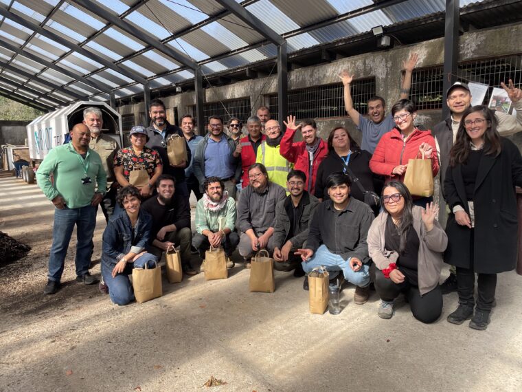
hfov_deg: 67.3
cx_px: 261
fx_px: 392
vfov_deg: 53.1
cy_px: 196
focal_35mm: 26
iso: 32
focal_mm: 4.2
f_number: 1.6
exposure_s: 1/698
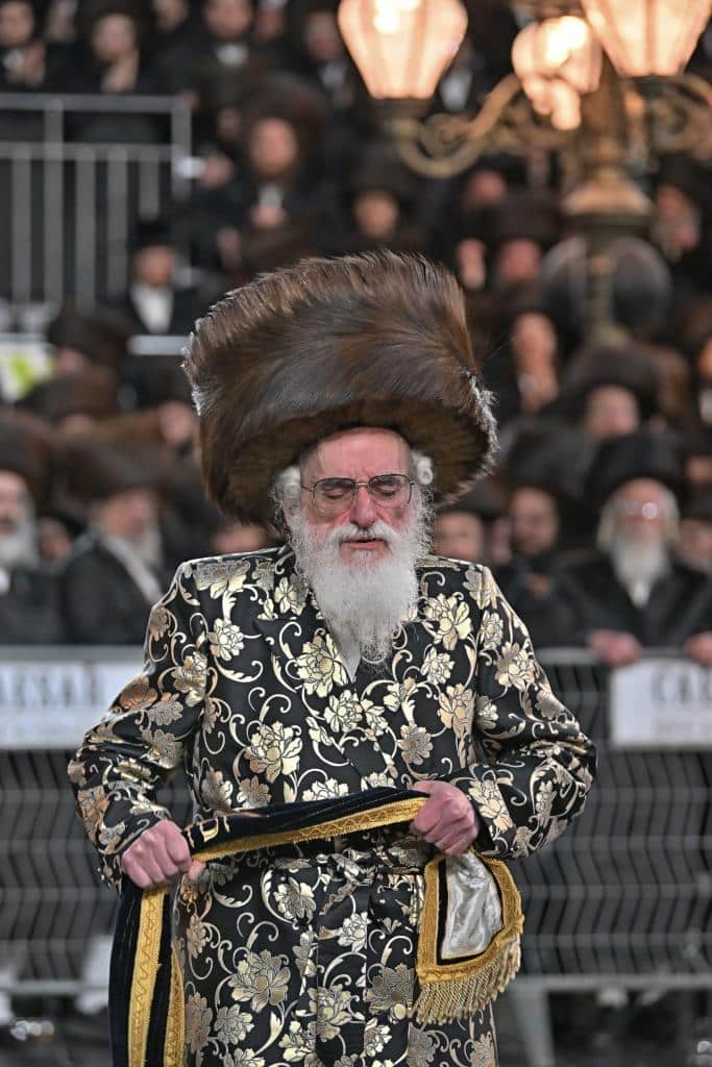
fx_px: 3559
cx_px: 356
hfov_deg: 11.4
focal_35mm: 120
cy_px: 534
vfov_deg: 17.1
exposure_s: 1/320
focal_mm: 120
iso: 640
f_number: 2.8
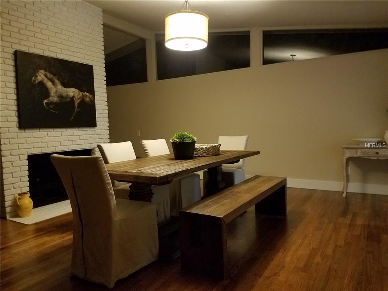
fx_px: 291
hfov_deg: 67.3
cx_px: 194
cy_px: 146
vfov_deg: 53.1
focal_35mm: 26
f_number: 1.7
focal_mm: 4.2
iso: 250
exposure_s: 1/10
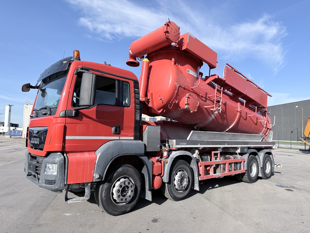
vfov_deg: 56.8
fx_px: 215
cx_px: 155
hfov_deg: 71.6
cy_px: 116
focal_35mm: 24
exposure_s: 1/3584
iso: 80
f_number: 1.78
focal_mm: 6.76
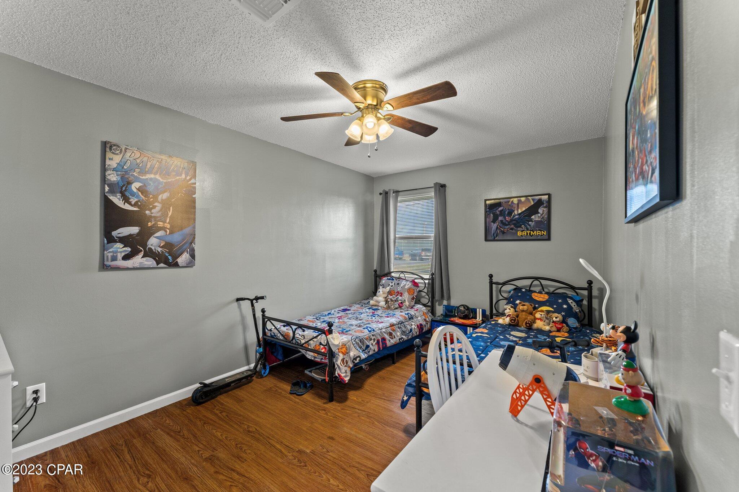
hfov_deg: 104.3
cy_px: 246
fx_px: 287
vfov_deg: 81.2
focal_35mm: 14
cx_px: 370
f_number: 8
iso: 640
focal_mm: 14
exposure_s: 1
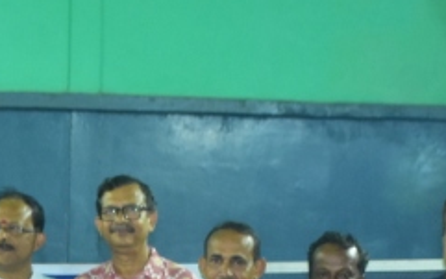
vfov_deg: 8.8
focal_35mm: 143
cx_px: 39
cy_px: 516
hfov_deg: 14.5
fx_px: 1739
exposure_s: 1/60
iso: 2000
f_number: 6.3
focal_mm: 22
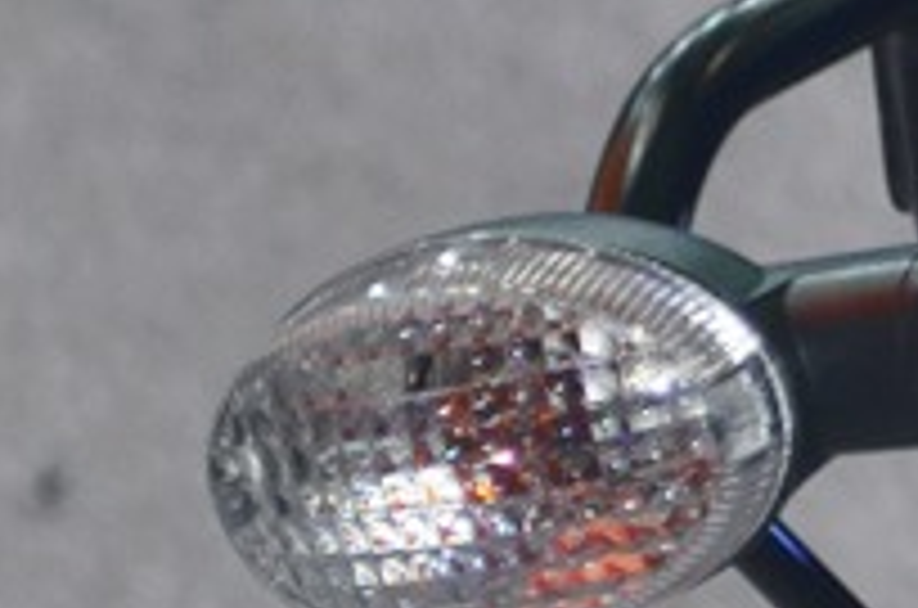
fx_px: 11474
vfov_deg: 3.0
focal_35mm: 451
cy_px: 176
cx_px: 2430
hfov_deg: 4.5
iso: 400
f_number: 5.3
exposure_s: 1/100
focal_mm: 48
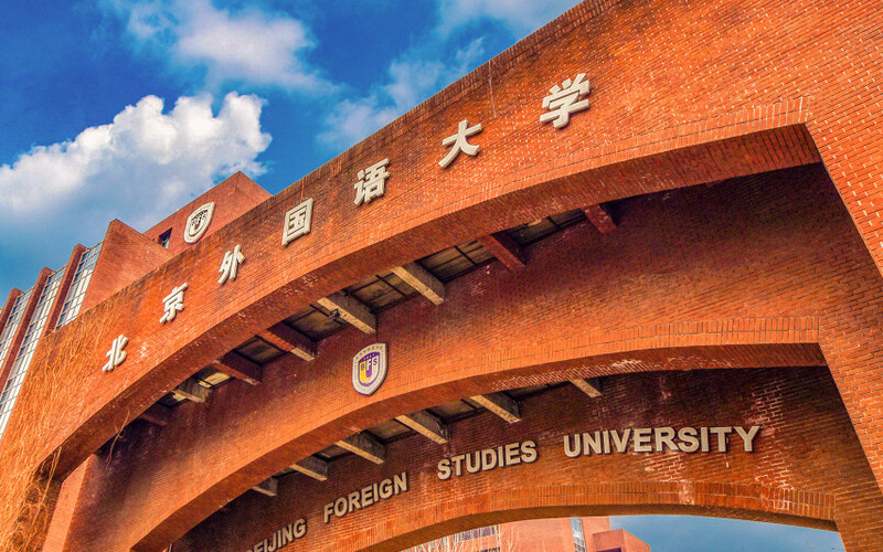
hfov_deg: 70.1
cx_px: 387
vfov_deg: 47.6
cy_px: 262
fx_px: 626
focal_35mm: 26
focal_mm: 17
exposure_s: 1/320
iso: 200
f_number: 7.1
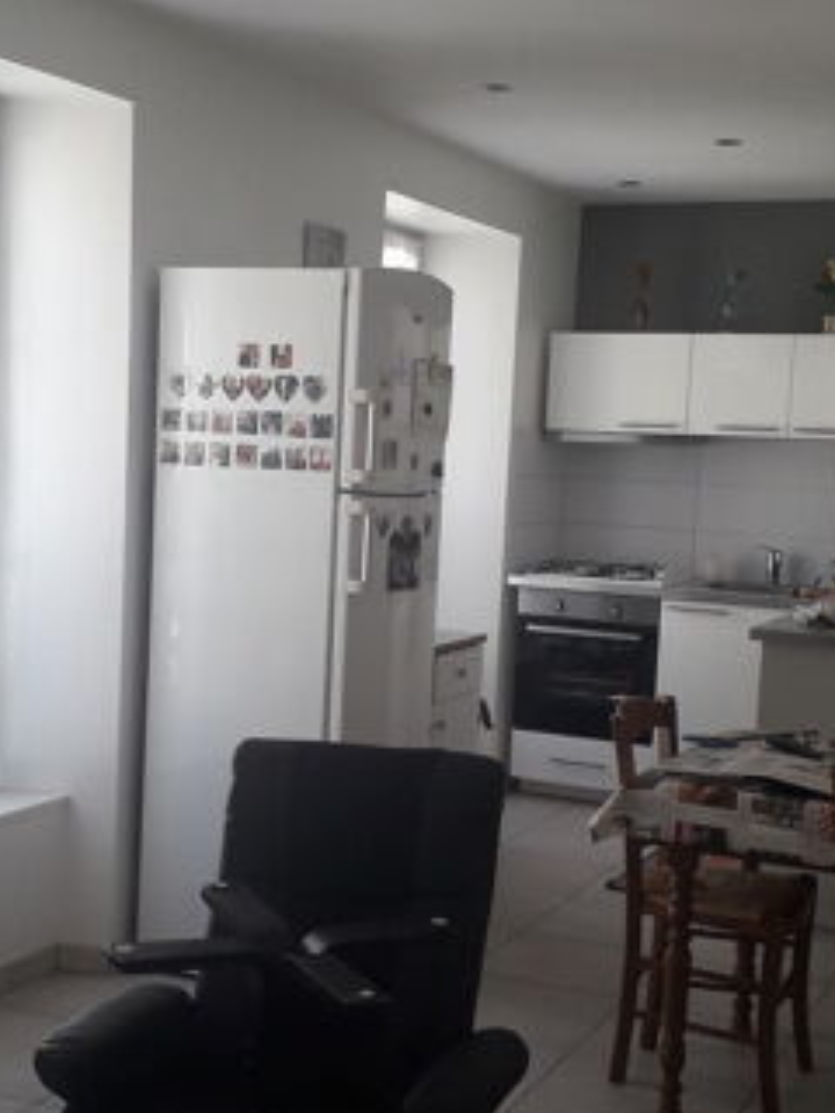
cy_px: 572
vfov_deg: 51.3
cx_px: 431
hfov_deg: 39.7
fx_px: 1158
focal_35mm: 36
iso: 64
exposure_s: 1/100
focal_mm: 3.6
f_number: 1.9
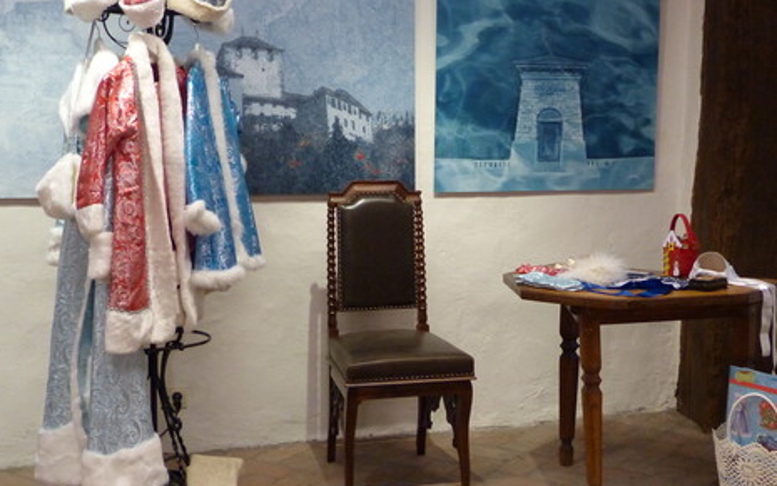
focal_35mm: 53
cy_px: 221
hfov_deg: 38.1
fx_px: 1123
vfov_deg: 24.4
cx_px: 433
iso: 400
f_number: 2.8
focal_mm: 6.6
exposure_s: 1/40
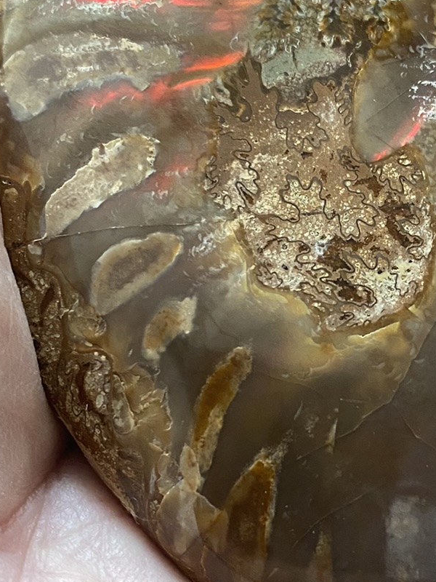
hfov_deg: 22.7
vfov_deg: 30.3
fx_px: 1075
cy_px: 289
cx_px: 339
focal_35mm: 64
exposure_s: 1/60
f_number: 1.8
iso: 320
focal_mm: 4.25
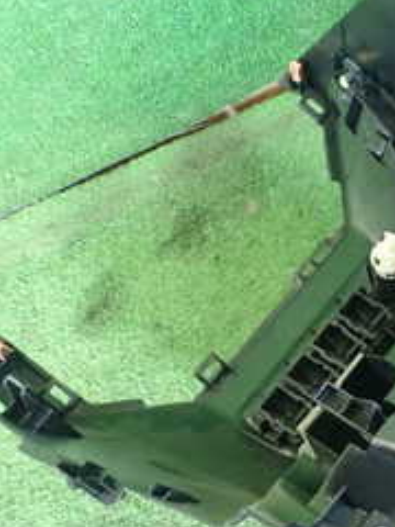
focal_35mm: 75
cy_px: 365
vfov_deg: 25.8
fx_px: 1141
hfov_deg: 18.0
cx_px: 551
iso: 800
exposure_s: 1/40
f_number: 2.3
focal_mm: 5.5
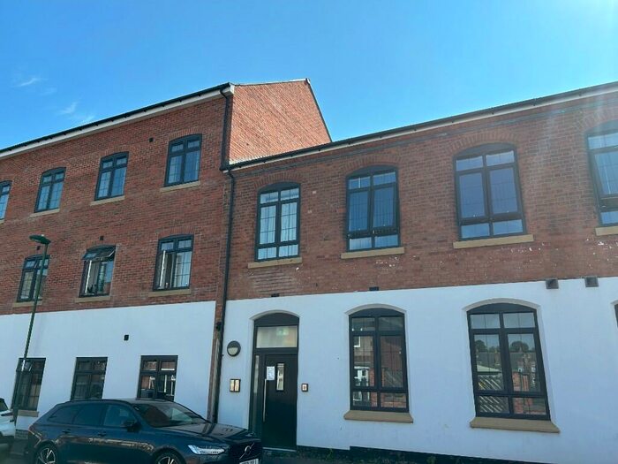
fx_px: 464
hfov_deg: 67.3
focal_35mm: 26
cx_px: 309
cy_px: 232
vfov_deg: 53.1
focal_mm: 5.7
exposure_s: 1/3077
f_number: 1.5
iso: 50
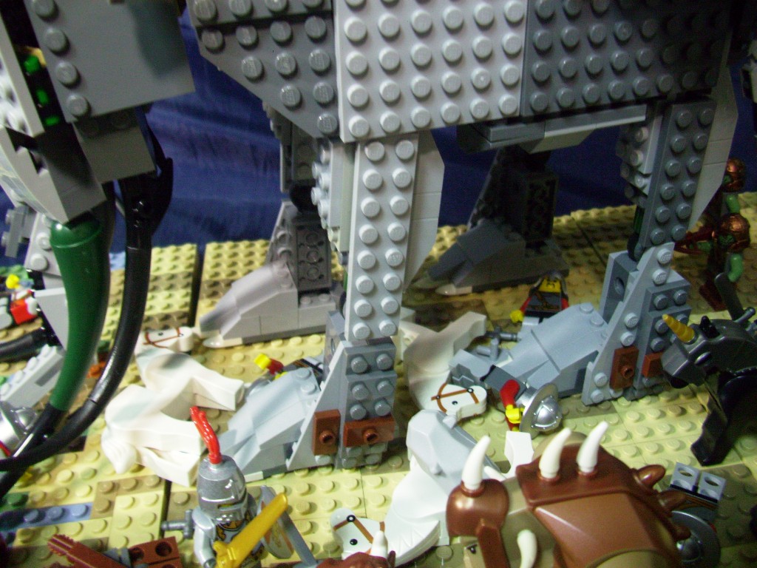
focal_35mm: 32
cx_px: 378
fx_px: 700
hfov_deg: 56.8
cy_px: 284
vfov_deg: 44.2
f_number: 2.9
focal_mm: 5.7
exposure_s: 1/8
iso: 160
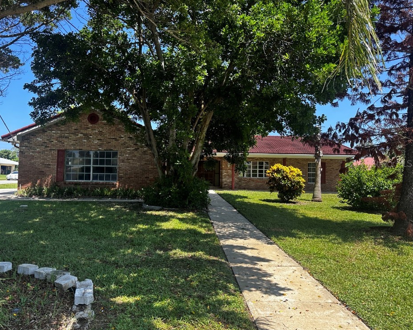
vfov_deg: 54.9
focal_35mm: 26
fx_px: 318
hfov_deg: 65.9
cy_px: 163
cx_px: 185
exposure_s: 1/1183
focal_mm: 6.86
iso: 80
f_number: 1.78
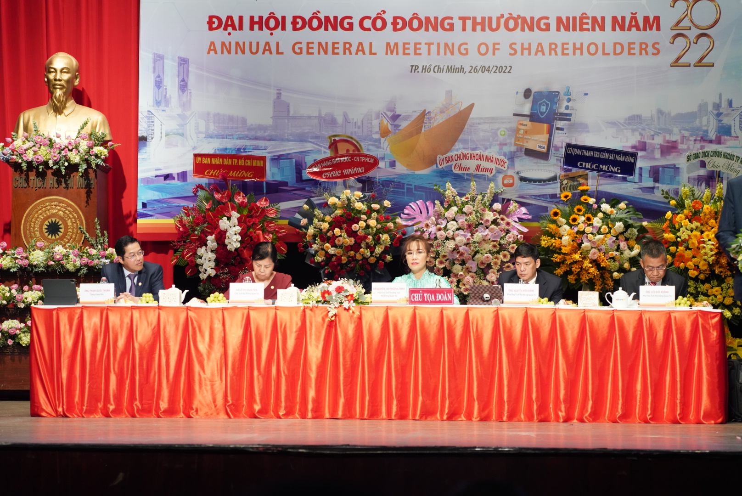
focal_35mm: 105
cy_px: 248
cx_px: 371
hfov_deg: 19.4
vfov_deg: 13.1
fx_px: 2166
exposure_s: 1/125
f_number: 5.6
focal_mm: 105
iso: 3200
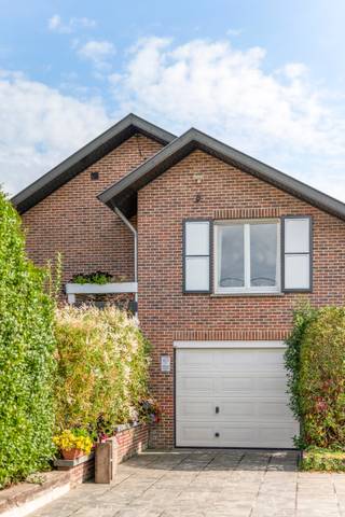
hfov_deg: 27.0
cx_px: 172
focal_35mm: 50
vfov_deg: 39.6
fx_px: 719
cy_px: 258
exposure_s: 1/6400
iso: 125
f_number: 1.8
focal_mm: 50
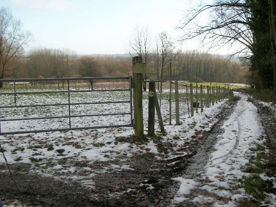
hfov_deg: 46.8
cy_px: 104
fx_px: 319
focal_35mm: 40
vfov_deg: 36.0
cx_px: 138
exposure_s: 1/400
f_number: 3.2
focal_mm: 7.1
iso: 80
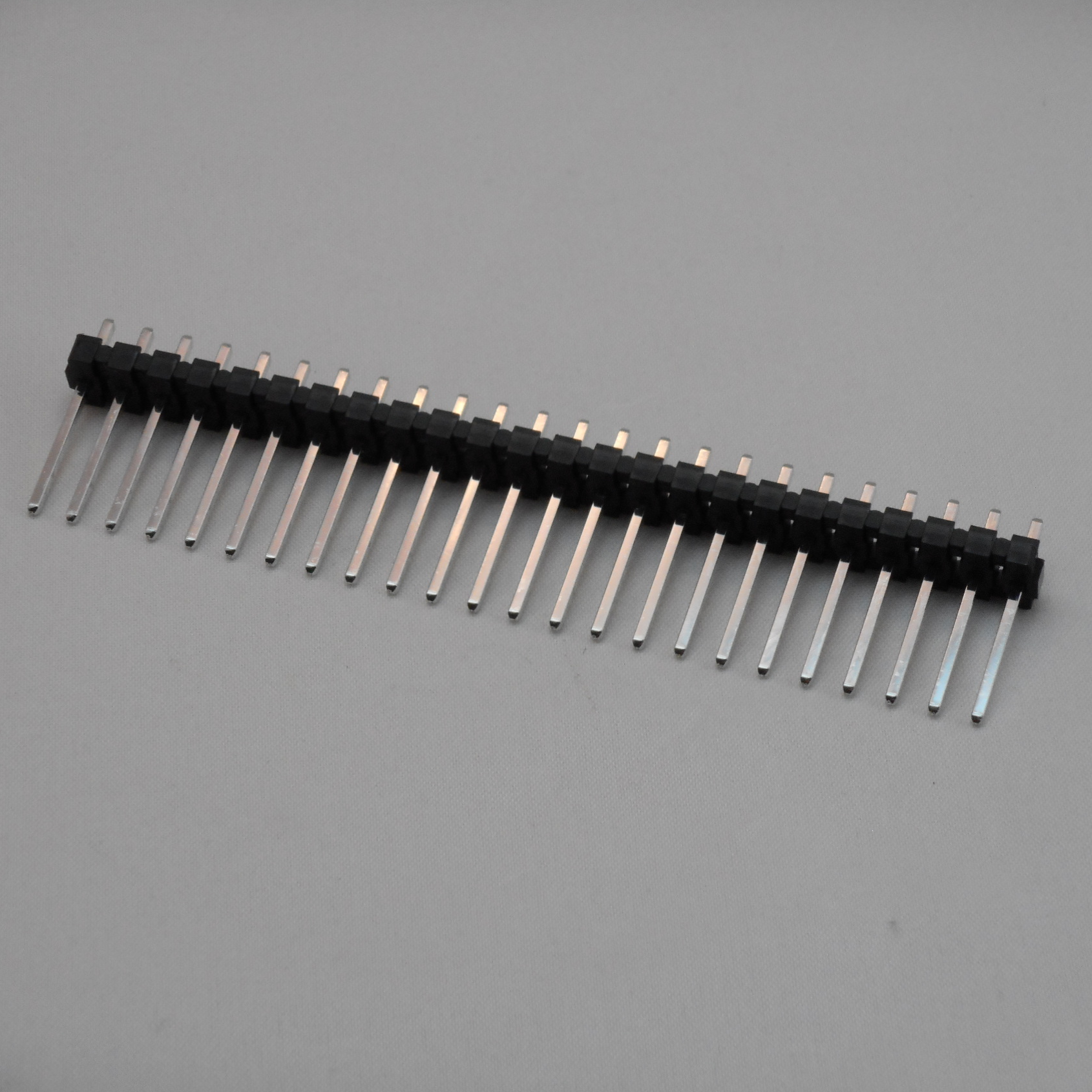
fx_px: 4961
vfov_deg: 12.6
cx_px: 529
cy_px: 549
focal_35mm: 139
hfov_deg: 12.6
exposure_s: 1/60
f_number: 5.9
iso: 450
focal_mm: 20.9
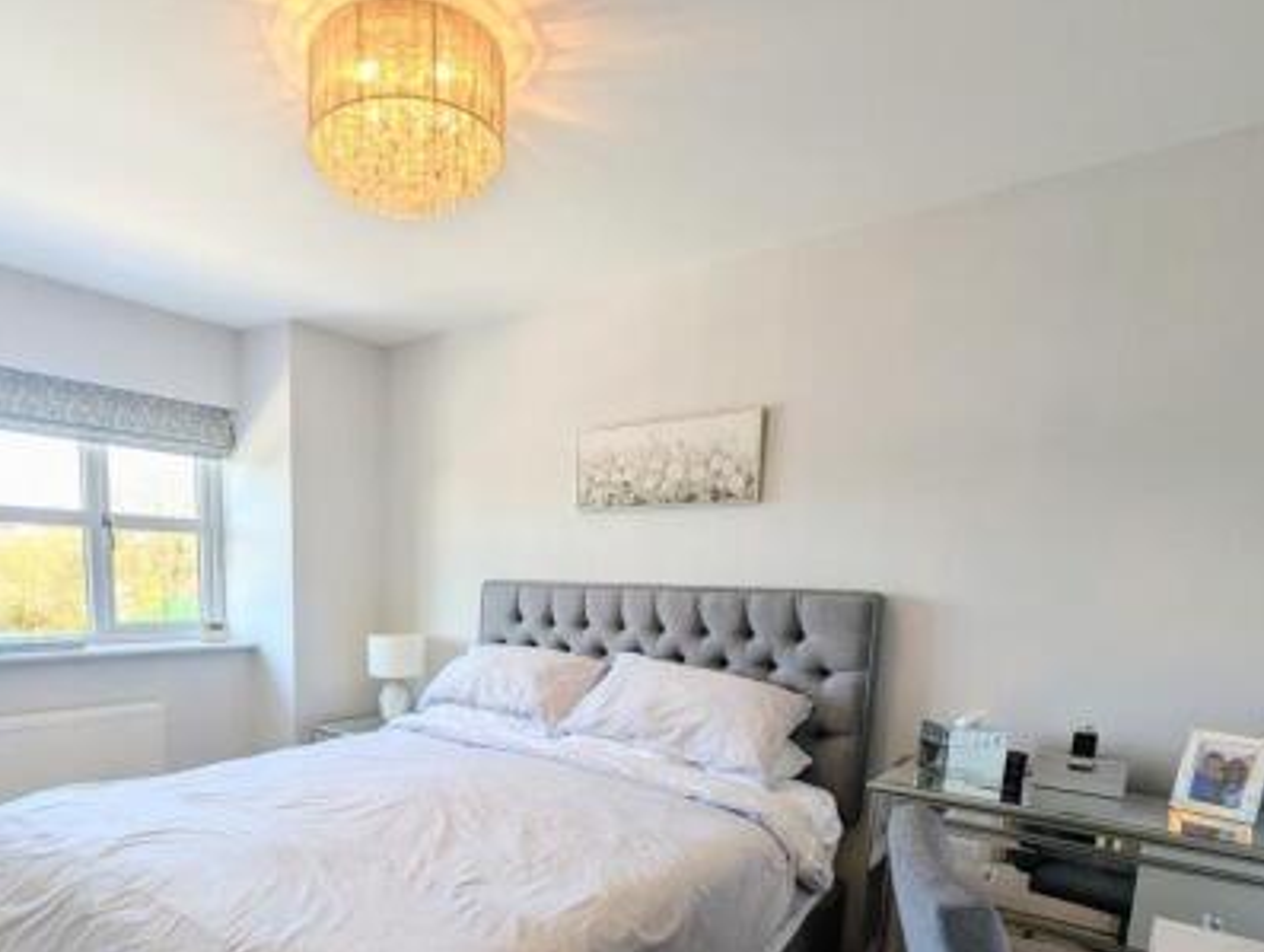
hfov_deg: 82.7
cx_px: 462
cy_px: 689
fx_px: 695
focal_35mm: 19
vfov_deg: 65.5
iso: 36
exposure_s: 1/100
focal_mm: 1.95
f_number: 2.2
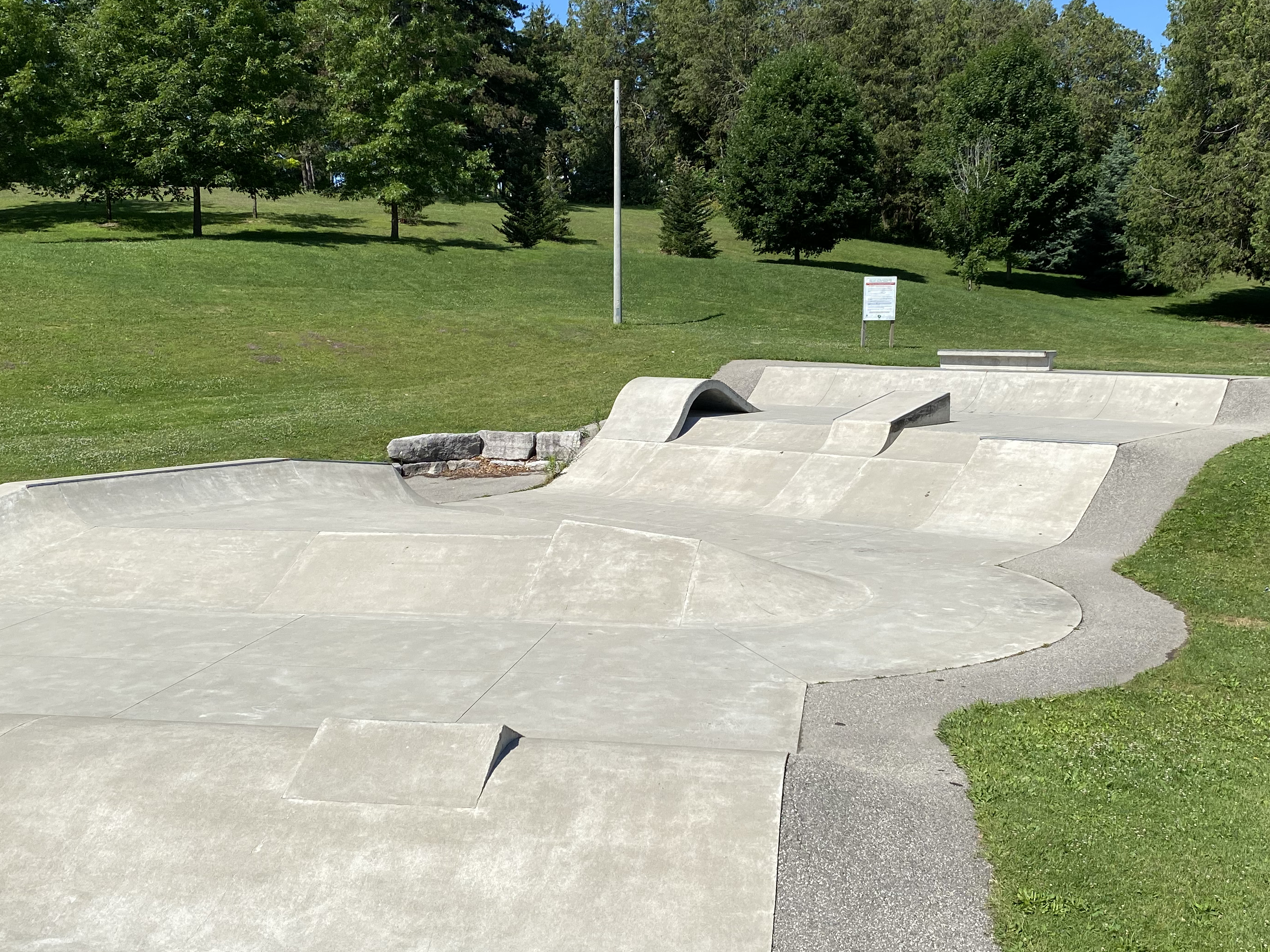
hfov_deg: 49.0
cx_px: 652
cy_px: 436
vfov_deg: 37.7
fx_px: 1394
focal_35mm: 38
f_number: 1.8
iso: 32
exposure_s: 1/3610
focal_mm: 4.25
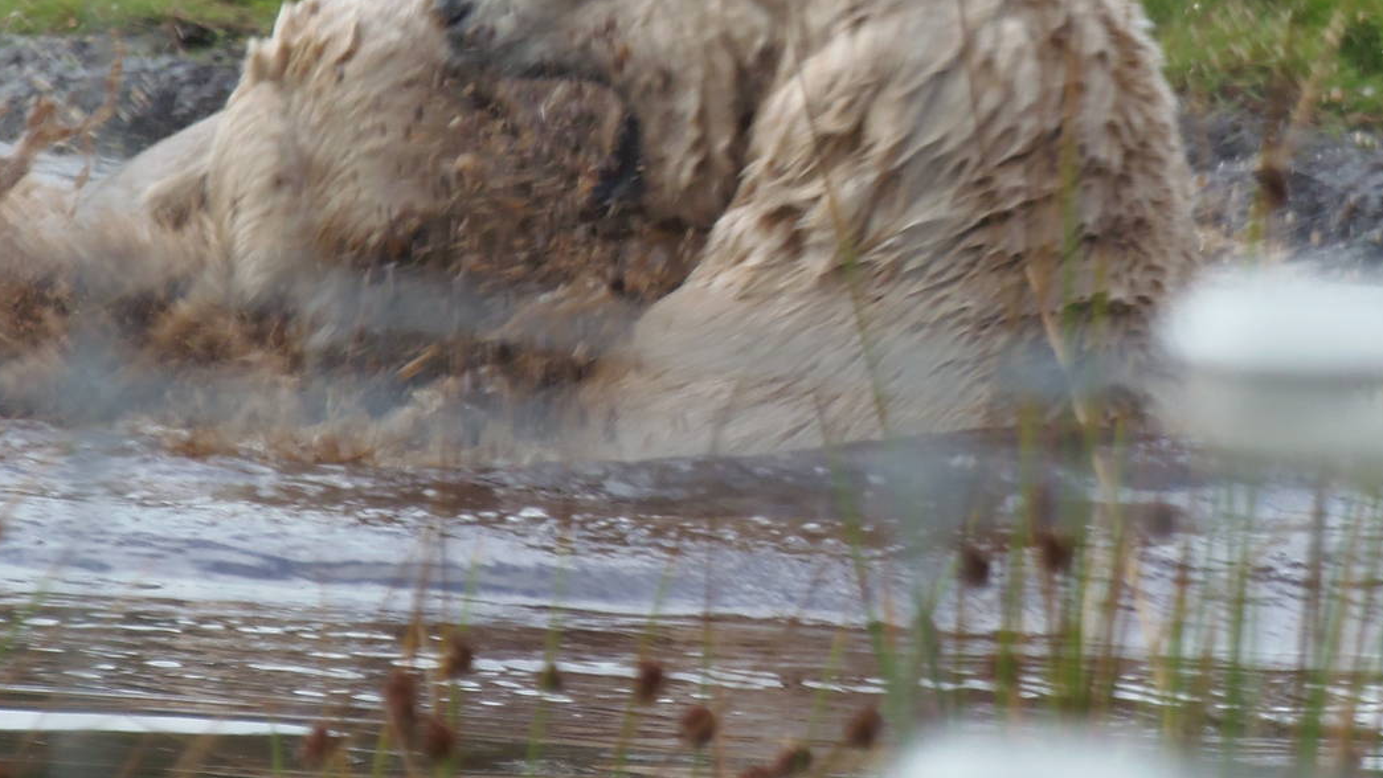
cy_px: 324
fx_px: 31430
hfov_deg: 2.5
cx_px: 556
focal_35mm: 857
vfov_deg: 1.4
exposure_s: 1/160
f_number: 5
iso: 80
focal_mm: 95.3
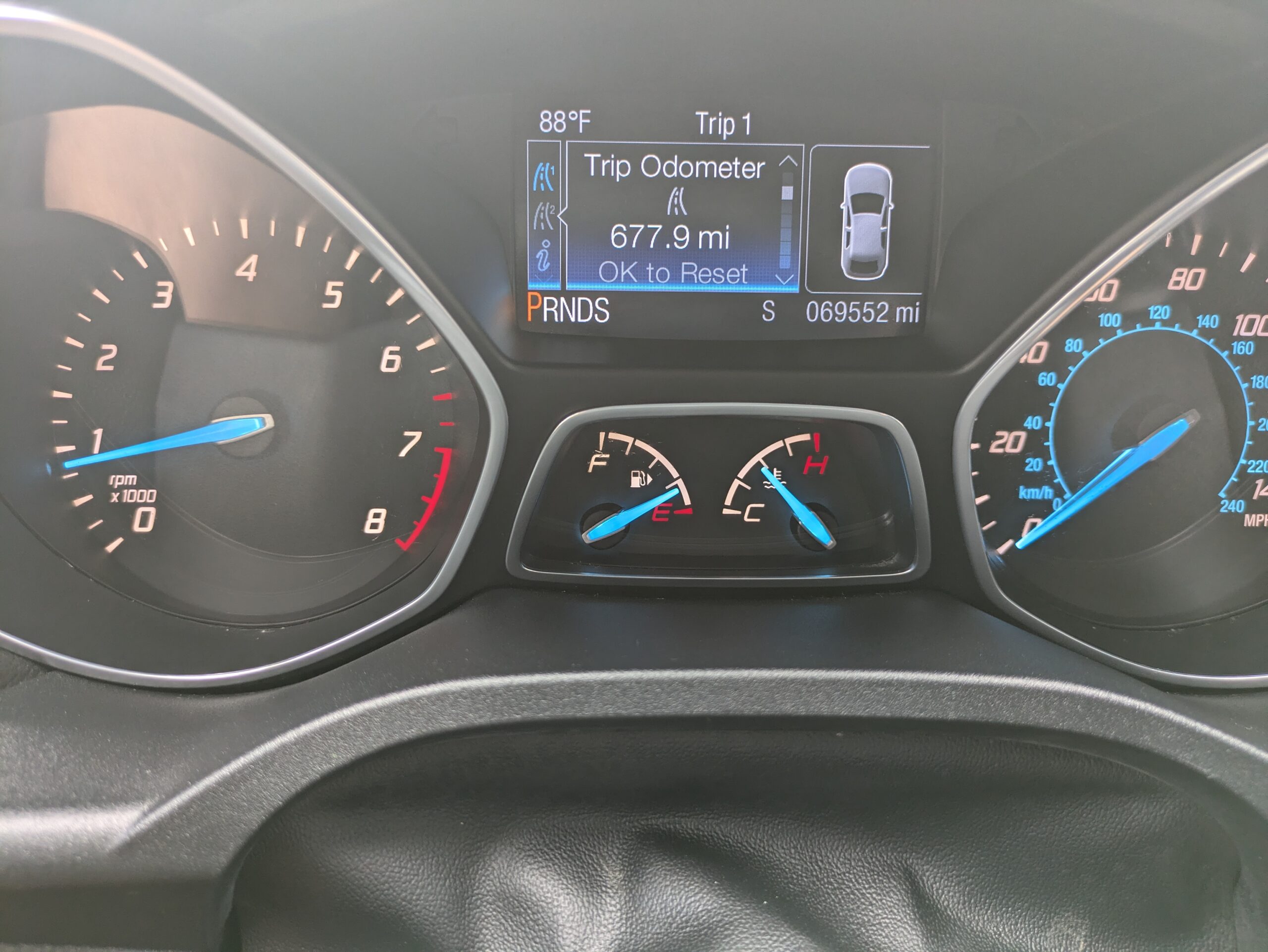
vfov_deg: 54.9
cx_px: 634
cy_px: 476
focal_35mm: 25
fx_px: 916
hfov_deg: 69.4
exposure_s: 1/120
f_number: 1.89
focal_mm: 5.43
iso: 179
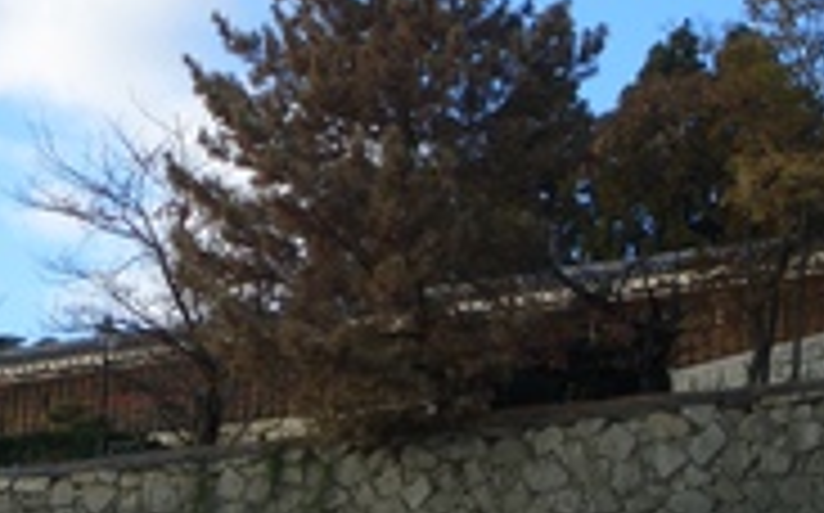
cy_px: 214
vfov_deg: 10.4
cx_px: 261
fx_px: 2827
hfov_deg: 16.5
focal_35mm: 126
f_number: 5.6
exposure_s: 1/125
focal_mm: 10.2
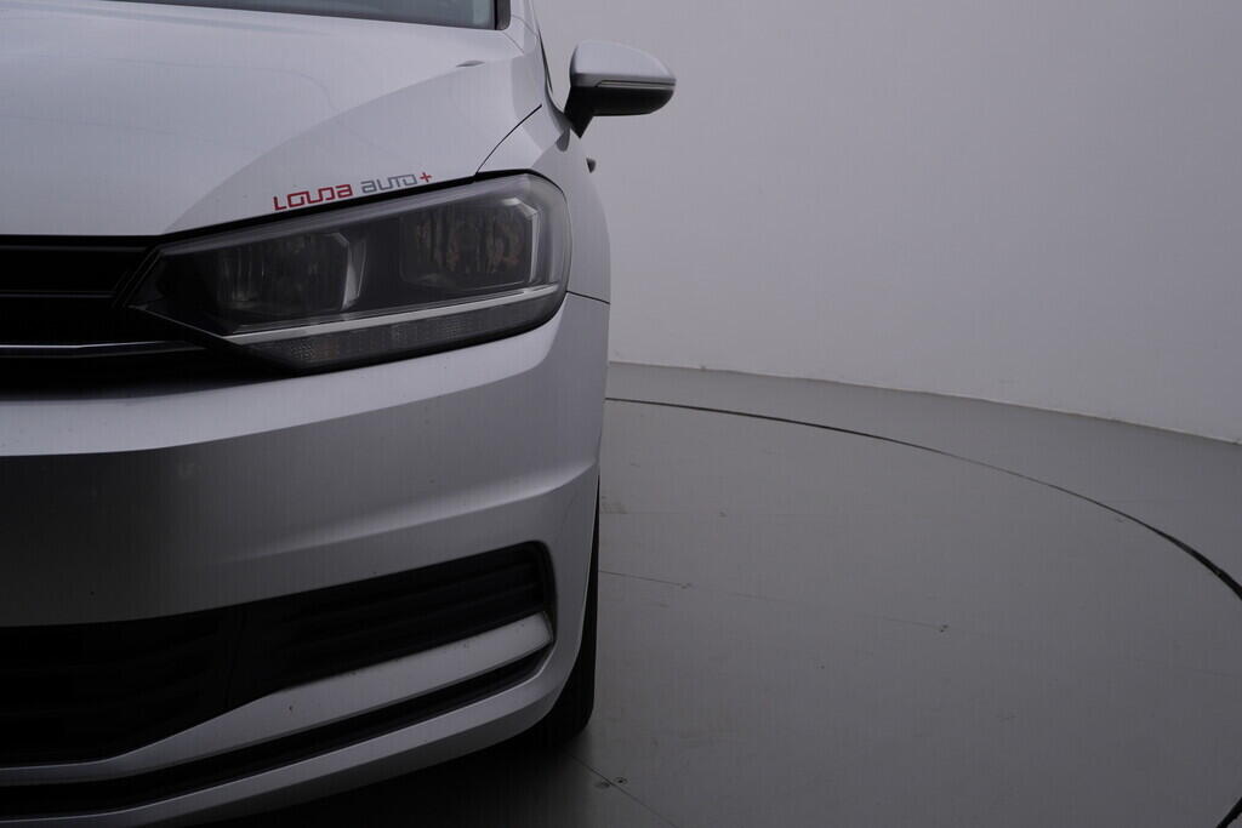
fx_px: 1242
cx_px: 621
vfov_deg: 36.9
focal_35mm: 36
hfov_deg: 53.1
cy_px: 414
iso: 125
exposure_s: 1/160
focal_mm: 24
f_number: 5.6
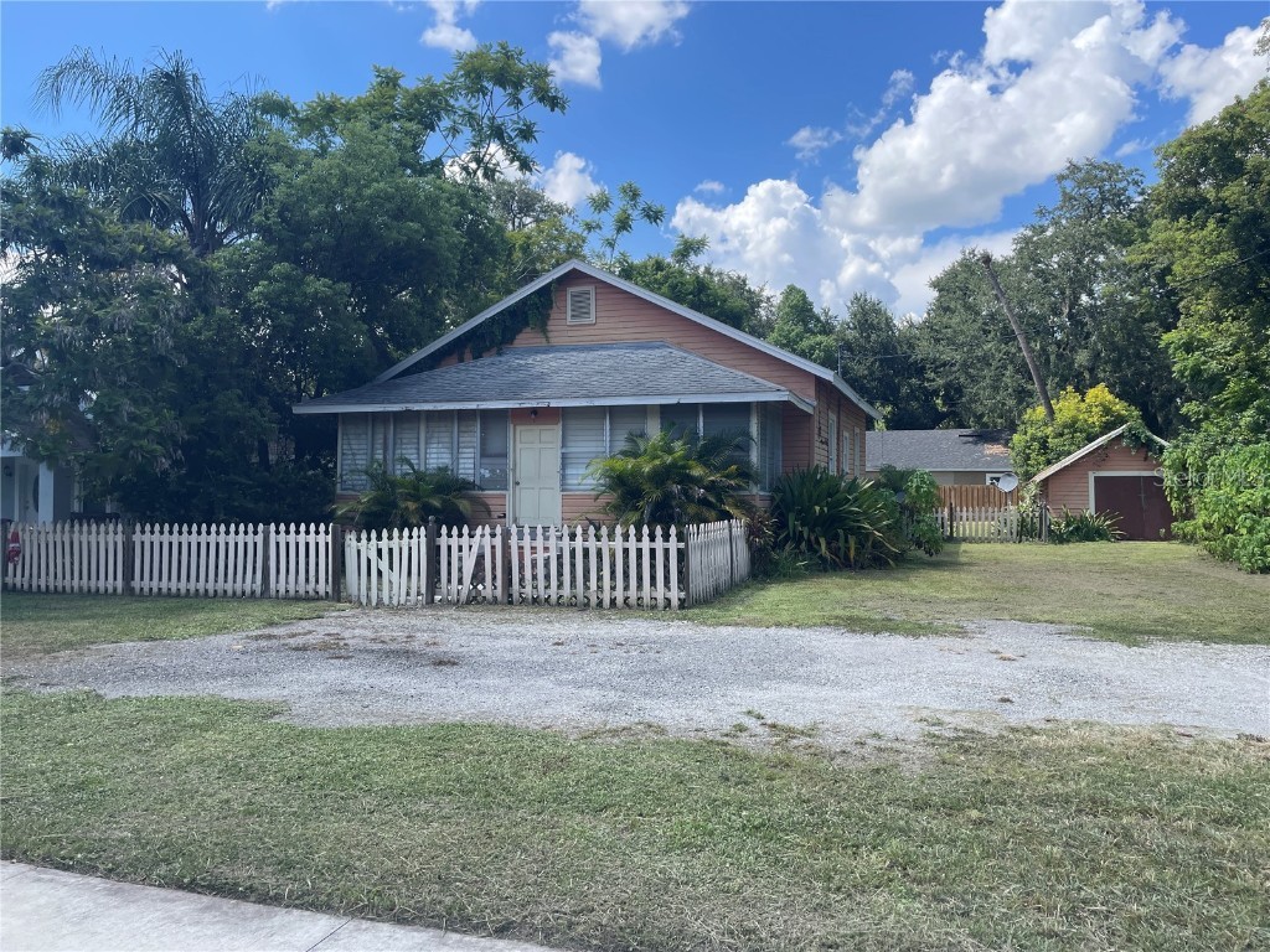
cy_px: 476
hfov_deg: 67.3
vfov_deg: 53.1
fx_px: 954
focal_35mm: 26
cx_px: 635
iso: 32
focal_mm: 4.2
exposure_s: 1/1949
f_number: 1.6
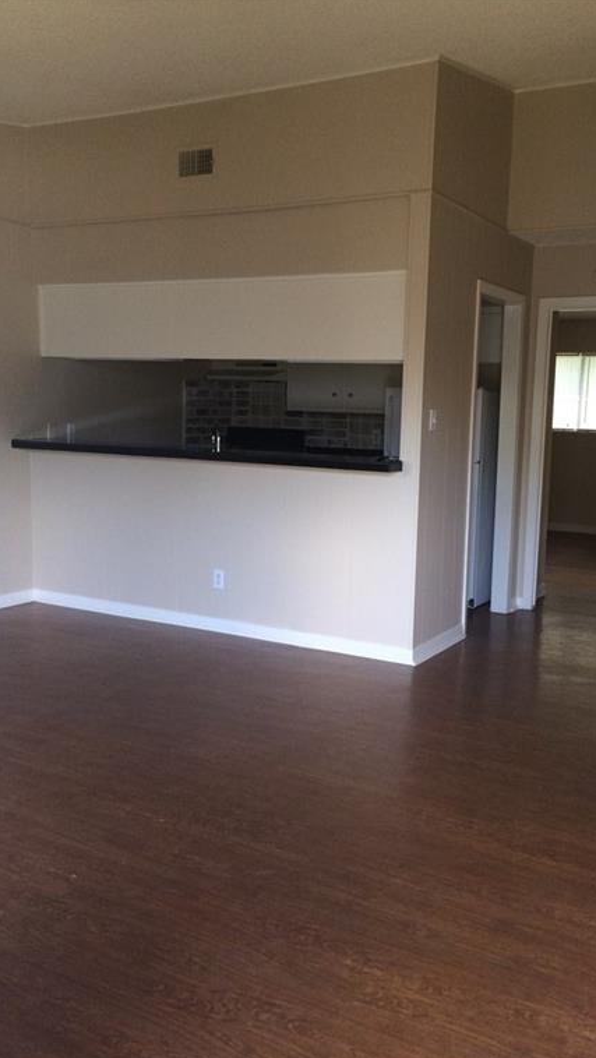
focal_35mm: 32
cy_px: 529
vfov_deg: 61.0
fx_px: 898
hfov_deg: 36.6
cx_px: 355
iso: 64
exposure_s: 1/30
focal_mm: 4.15
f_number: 2.2
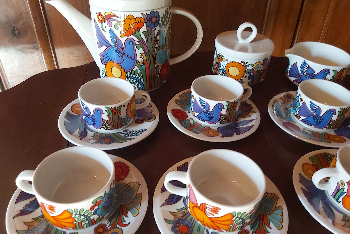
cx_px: 176
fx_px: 272
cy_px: 131
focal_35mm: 28
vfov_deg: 46.3
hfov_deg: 65.5
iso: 320
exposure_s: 1/33
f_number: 1.7
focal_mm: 3.92
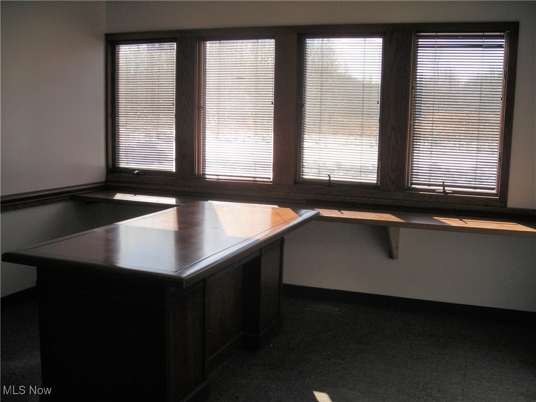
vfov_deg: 37.7
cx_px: 268
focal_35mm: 38
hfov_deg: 49.0
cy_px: 201
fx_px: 588
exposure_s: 1/251
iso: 50
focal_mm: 6.3
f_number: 3.2
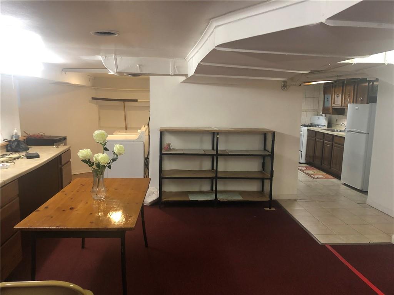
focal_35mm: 28
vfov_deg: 49.7
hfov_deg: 63.4
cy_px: 148
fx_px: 319
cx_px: 197
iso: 100
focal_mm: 3.99
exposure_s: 1/15
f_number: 1.8
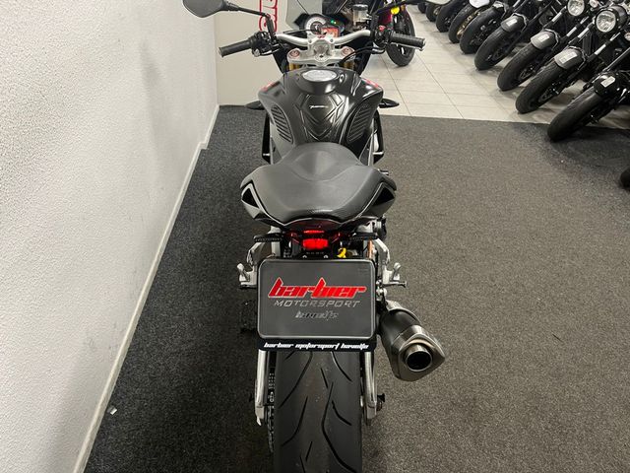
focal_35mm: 26
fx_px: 473
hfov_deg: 67.3
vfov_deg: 53.1
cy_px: 236
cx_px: 315
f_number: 1.6
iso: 125
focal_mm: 5.1
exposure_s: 1/50
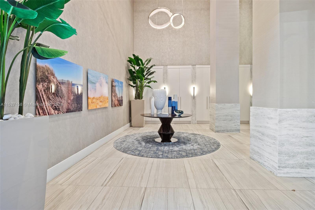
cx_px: 158
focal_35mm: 19
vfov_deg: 64.6
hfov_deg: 86.9
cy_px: 105
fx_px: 166
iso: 1600
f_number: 8
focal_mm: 19
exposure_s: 1/20
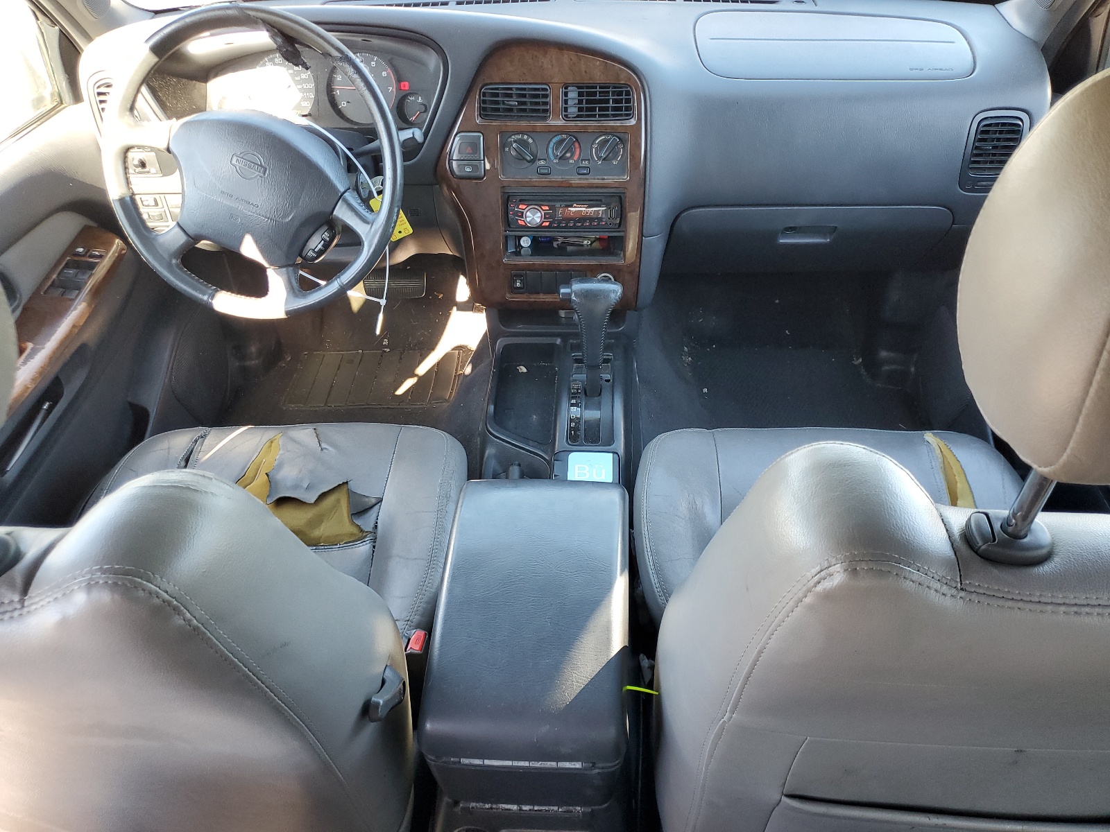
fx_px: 834
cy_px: 416
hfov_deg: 67.3
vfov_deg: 53.1
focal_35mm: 26
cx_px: 555
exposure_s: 1/120
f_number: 1.5
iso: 91
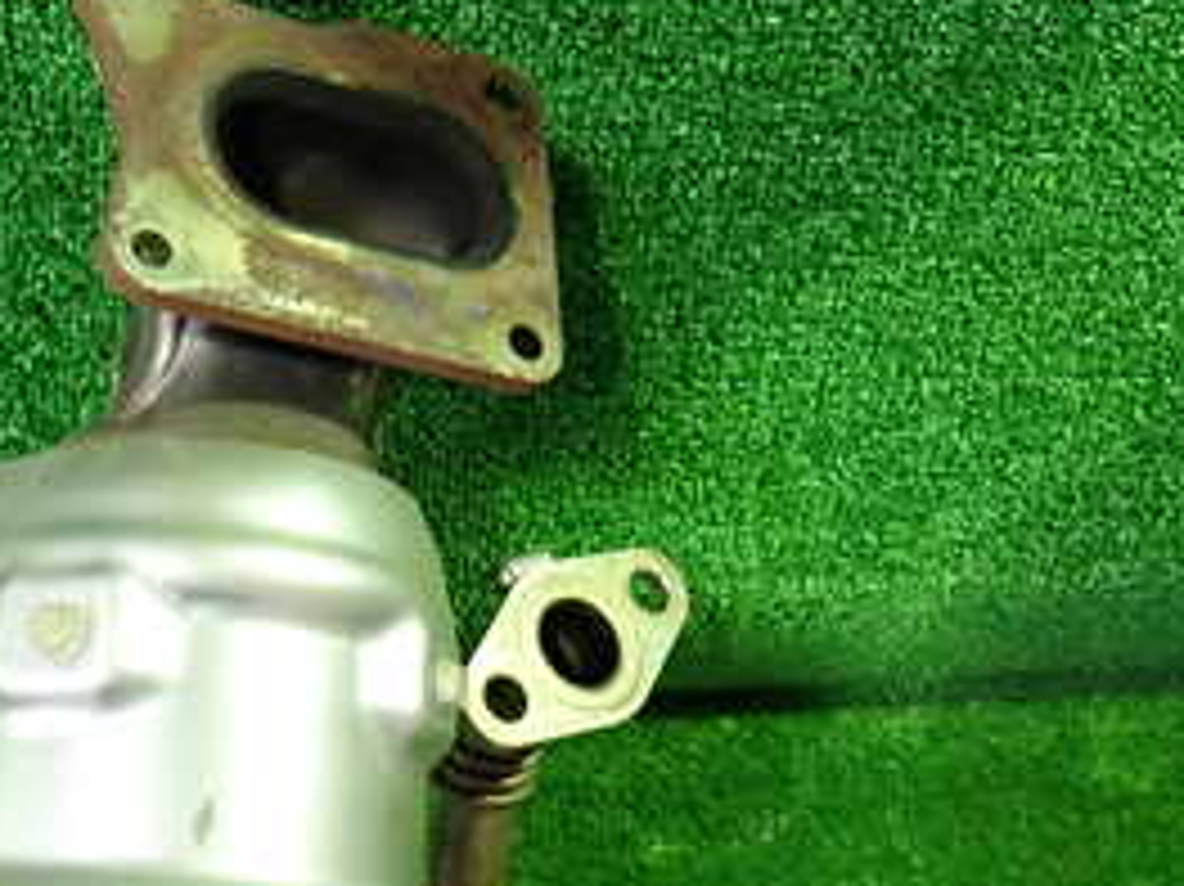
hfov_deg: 33.3
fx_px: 1949
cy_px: 706
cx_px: 324
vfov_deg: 25.2
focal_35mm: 57
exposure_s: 1/30
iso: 400
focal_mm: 4.5
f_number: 2
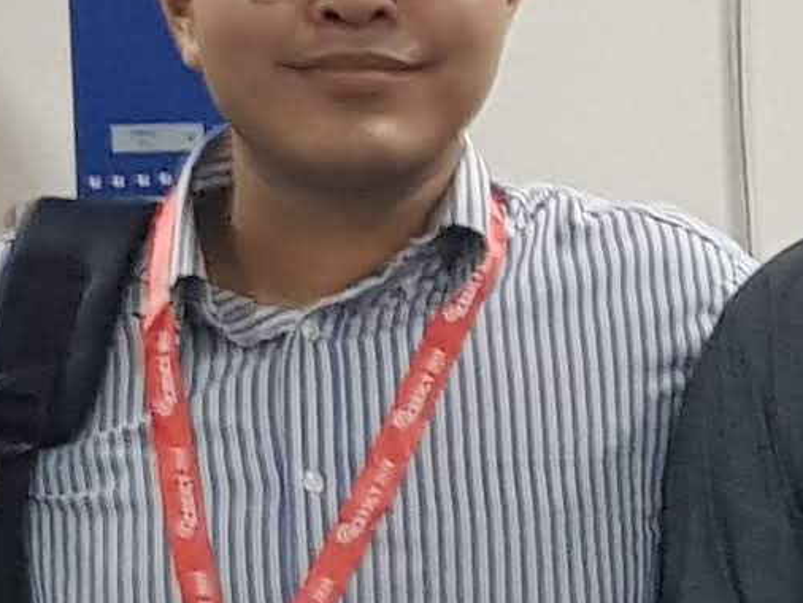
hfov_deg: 9.2
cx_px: 1349
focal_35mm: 207
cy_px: 416
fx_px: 4804
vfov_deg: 7.2
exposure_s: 1/17
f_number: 1.7
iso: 200
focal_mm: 4.2
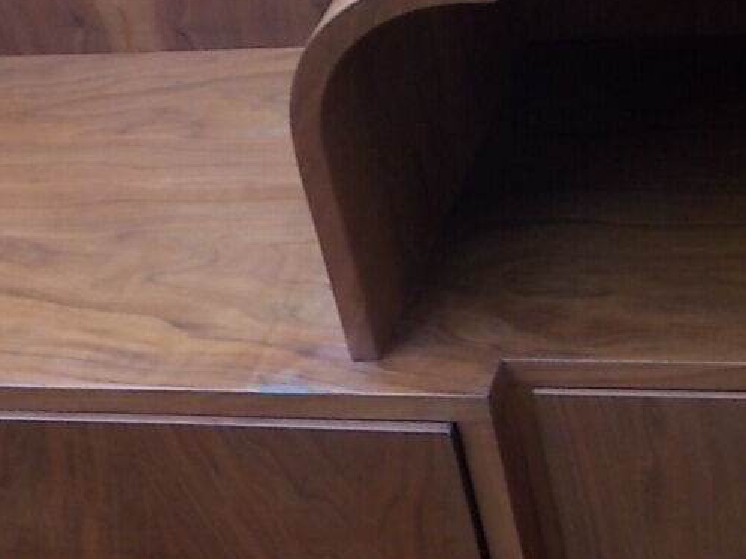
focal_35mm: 109
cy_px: 372
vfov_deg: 13.6
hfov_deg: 18.0
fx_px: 2348
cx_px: 499
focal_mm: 6
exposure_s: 1/25
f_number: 3.6
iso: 140
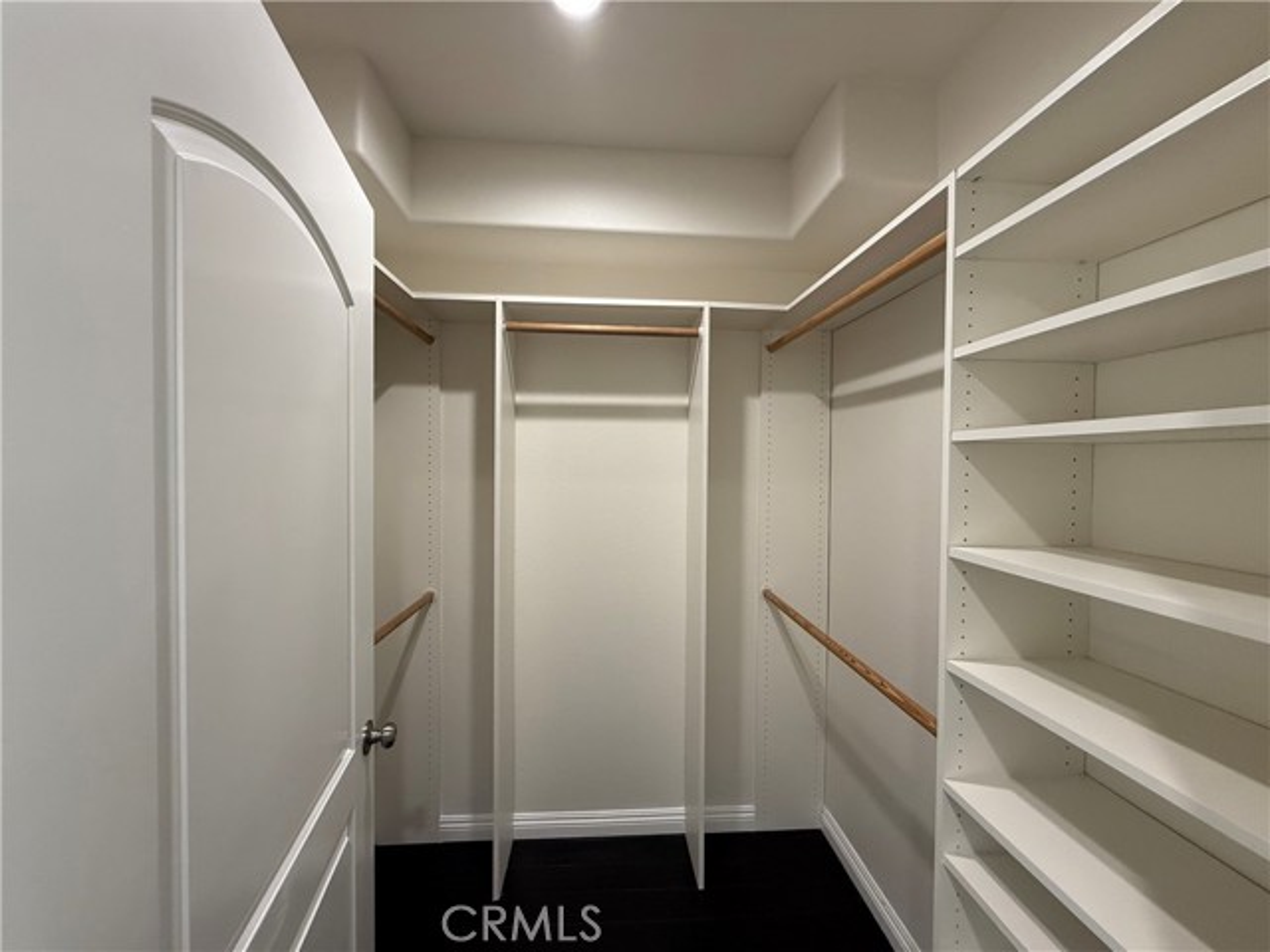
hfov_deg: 102.1
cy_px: 476
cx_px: 635
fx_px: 514
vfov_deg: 85.7
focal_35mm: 14
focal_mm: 2.22
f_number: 2.2
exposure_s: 1/120
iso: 250
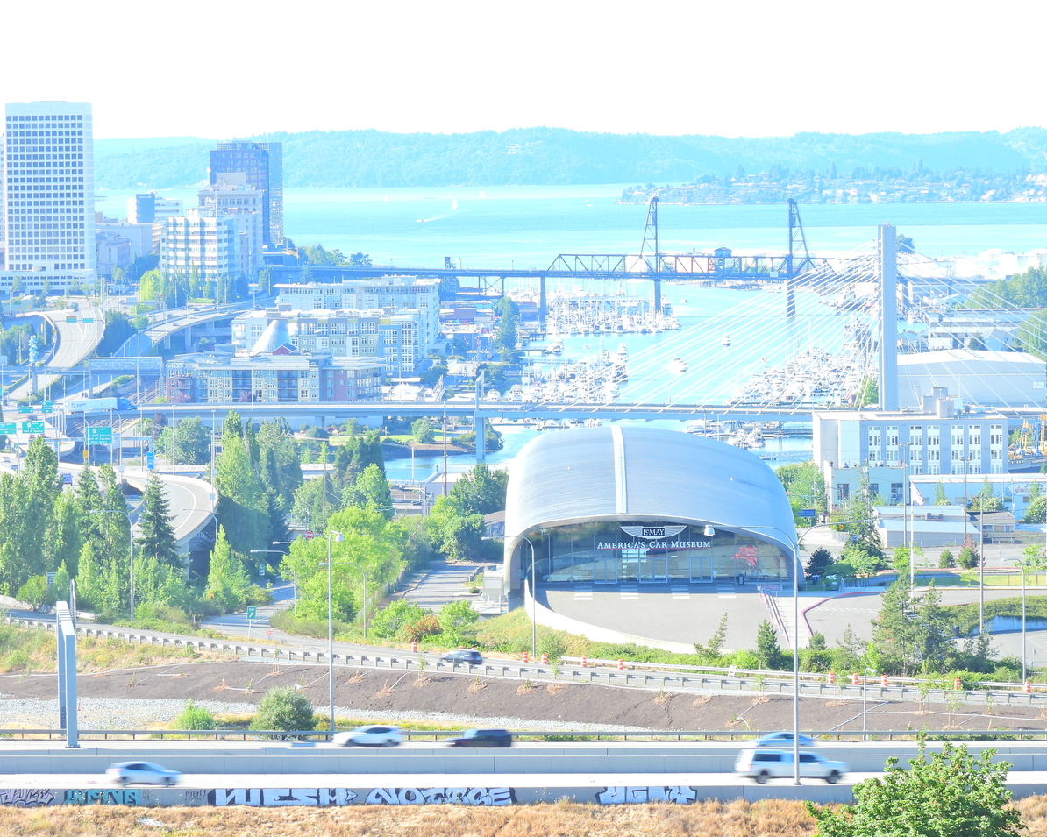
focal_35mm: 157
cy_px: 418
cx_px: 553
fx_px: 4865
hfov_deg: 12.3
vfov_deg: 9.8
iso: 100
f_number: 8
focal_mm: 26.8
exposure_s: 1/50
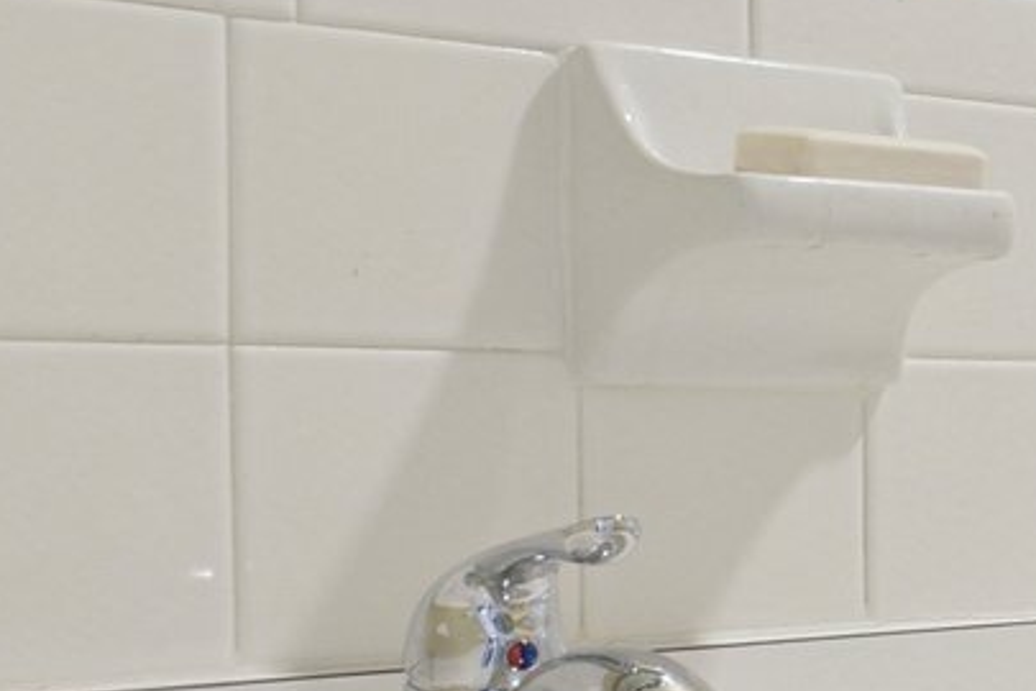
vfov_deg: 15.9
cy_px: 439
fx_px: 2475
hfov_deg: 16.1
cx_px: 2261
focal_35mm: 86
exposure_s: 1/10
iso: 400
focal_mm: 17
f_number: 11
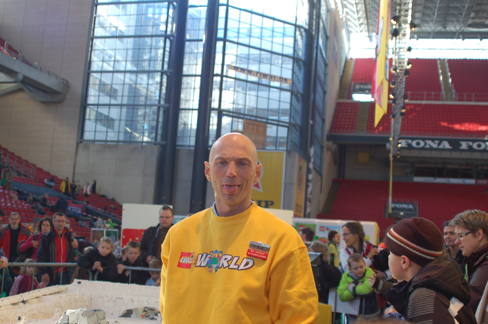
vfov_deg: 31.8
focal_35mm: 42
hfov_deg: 46.4
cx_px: 244
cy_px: 162
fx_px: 569
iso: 400
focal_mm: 28
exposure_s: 1/80
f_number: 4.5
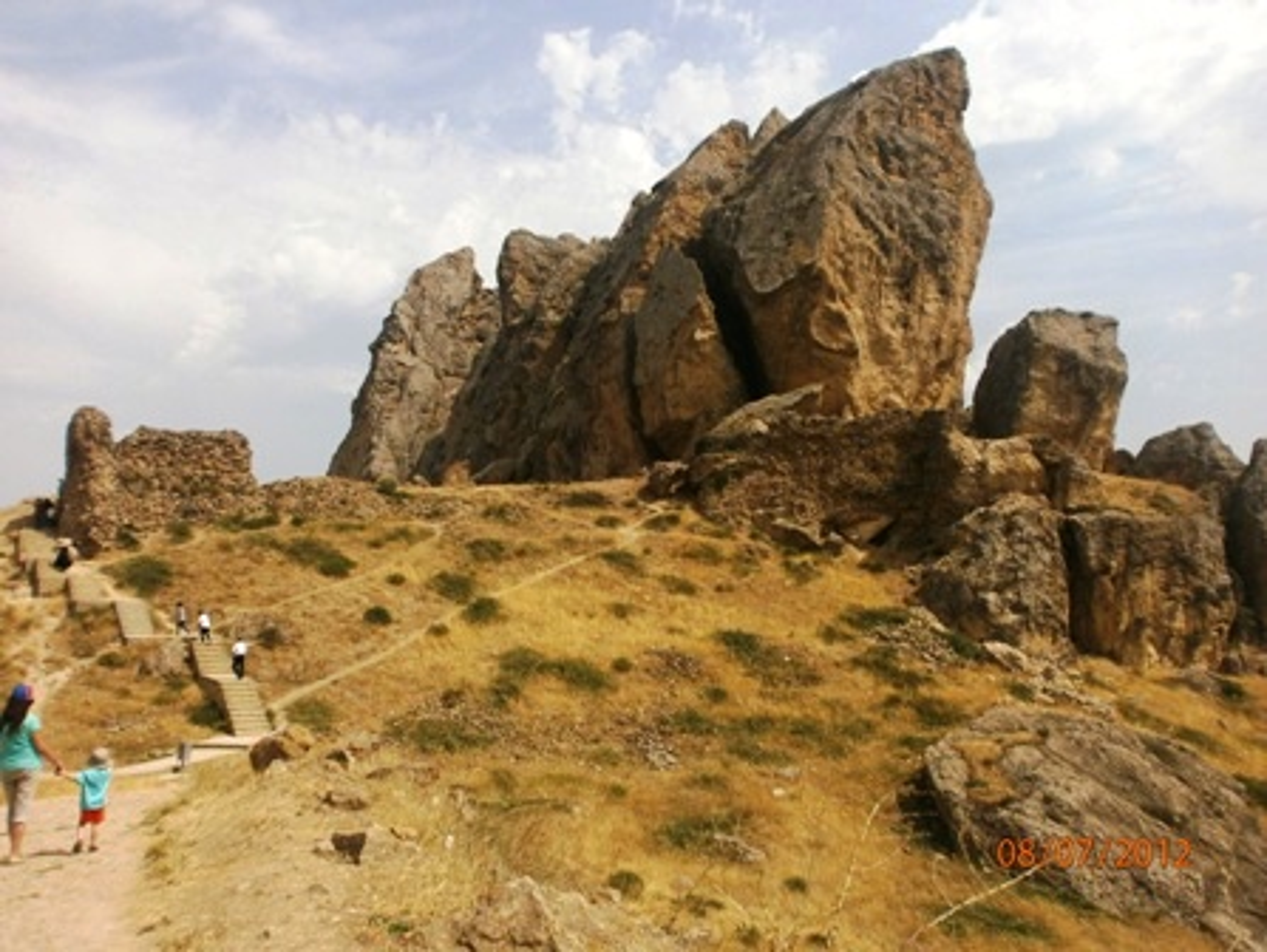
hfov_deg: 65.3
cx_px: 634
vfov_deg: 51.4
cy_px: 476
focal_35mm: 27
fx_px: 989
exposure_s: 1/250
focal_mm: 4.8
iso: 100
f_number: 10
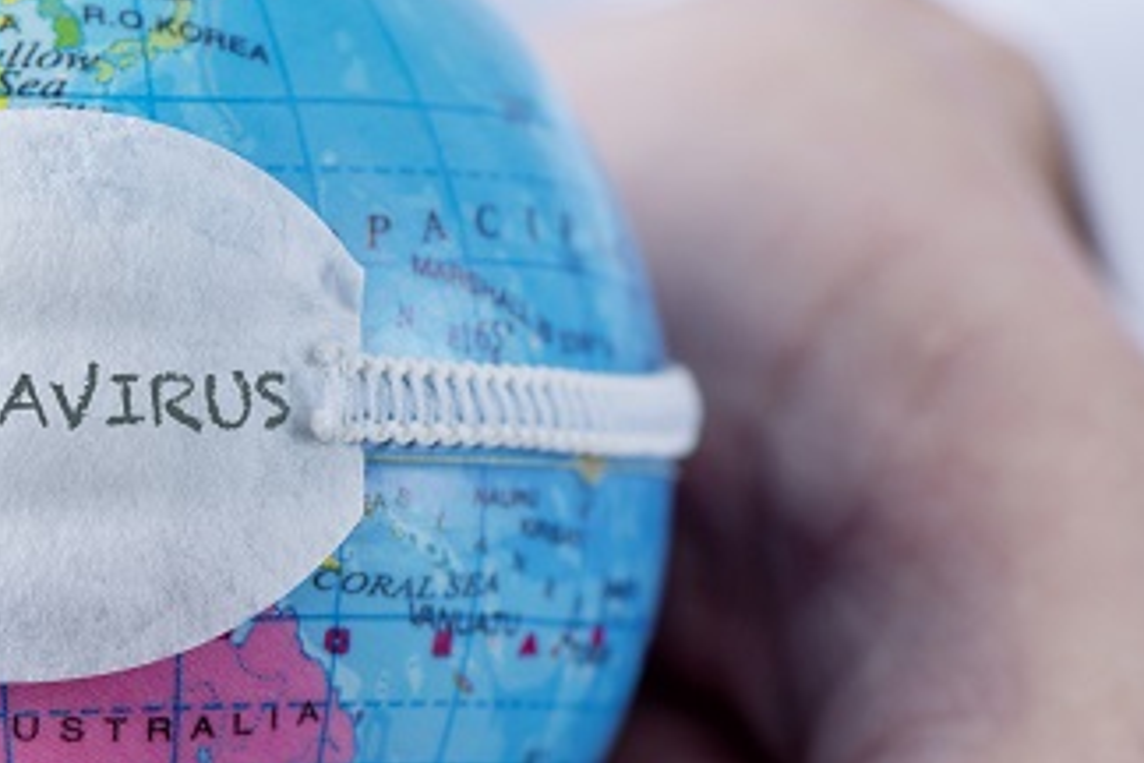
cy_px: 532
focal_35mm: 262
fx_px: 8325
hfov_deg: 7.8
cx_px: 0
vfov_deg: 5.2
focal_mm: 105
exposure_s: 1/160
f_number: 8
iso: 64
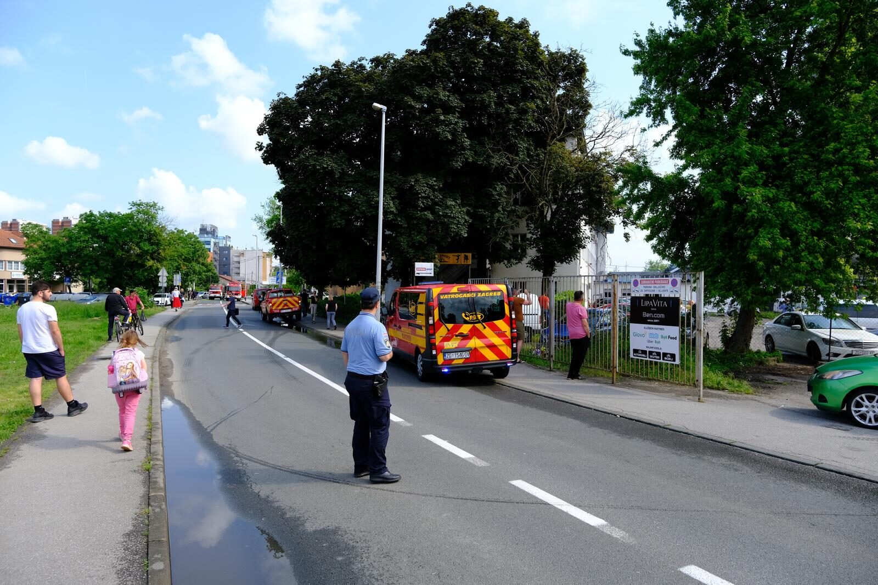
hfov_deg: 73.7
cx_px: 439
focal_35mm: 24
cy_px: 292
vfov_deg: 53.1
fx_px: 585
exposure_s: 1/800
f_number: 4
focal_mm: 16
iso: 200
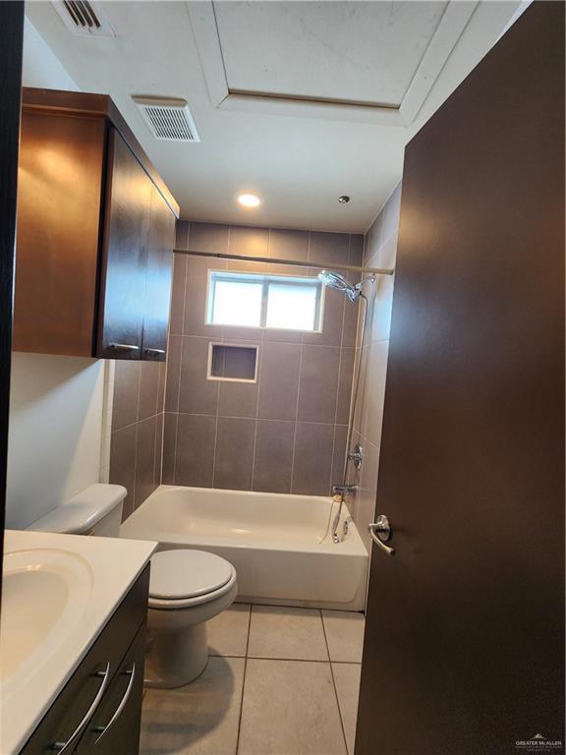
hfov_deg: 89.9
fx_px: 283
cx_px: 283
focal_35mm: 13
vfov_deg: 106.2
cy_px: 378
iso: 125
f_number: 2.2
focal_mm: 2.2
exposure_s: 1/60
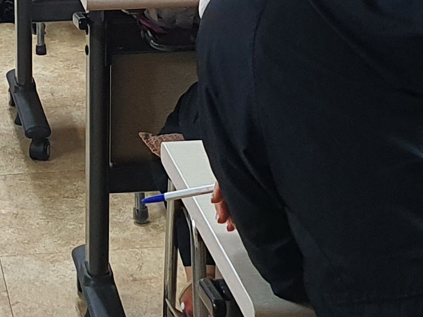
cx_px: 35
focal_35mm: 134
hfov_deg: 14.6
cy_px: 161
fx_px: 1638
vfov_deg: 11.1
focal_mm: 4.3
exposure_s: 1/40
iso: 200
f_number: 2.4
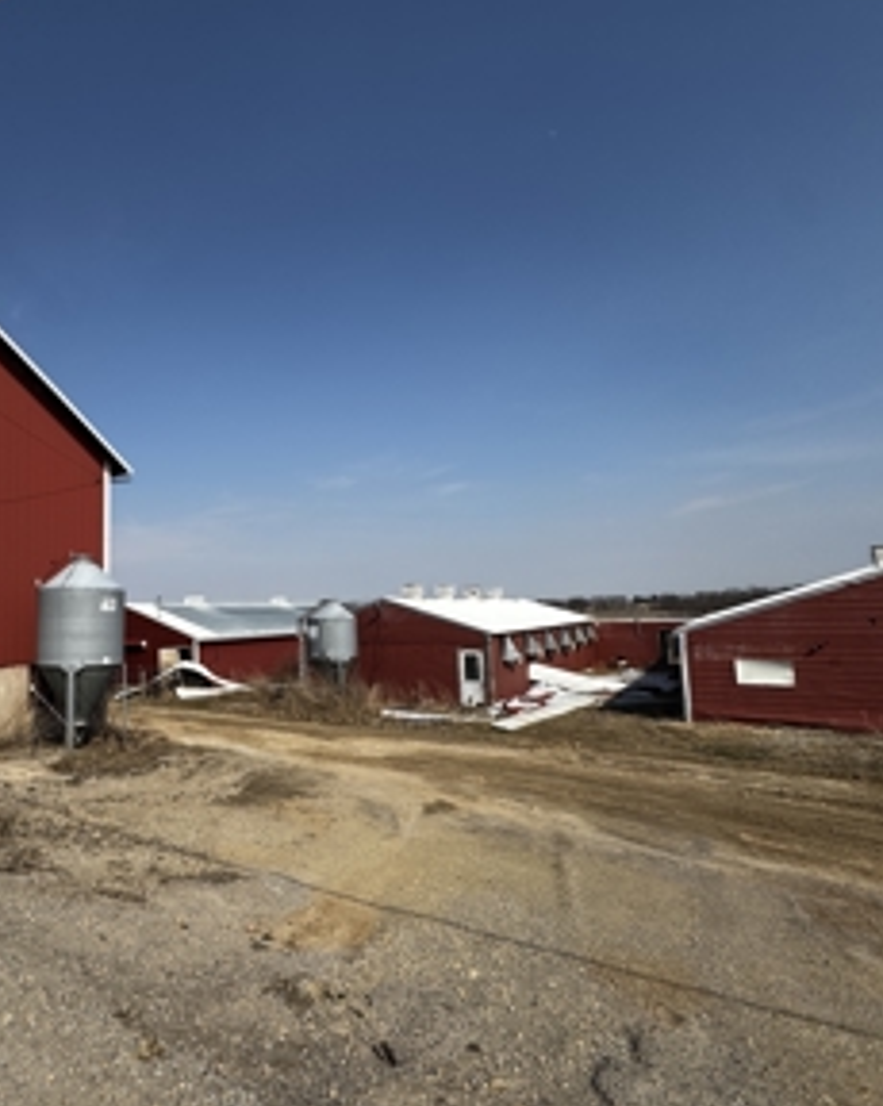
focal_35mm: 19
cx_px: 261
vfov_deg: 83.3
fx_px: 621
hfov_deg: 67.8
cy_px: 568
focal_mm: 2.22
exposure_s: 1/3390
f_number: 2.2
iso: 50
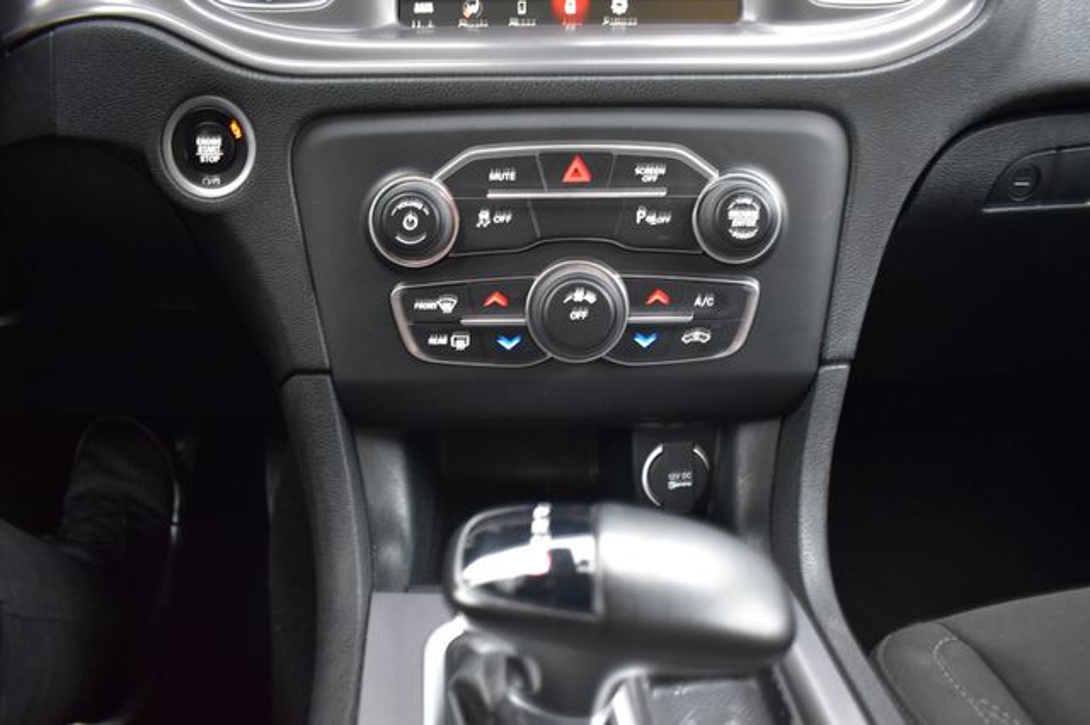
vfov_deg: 47.9
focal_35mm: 27
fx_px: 817
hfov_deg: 67.4
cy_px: 362
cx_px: 545
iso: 1600
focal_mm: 18
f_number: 3.5
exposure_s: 1/5
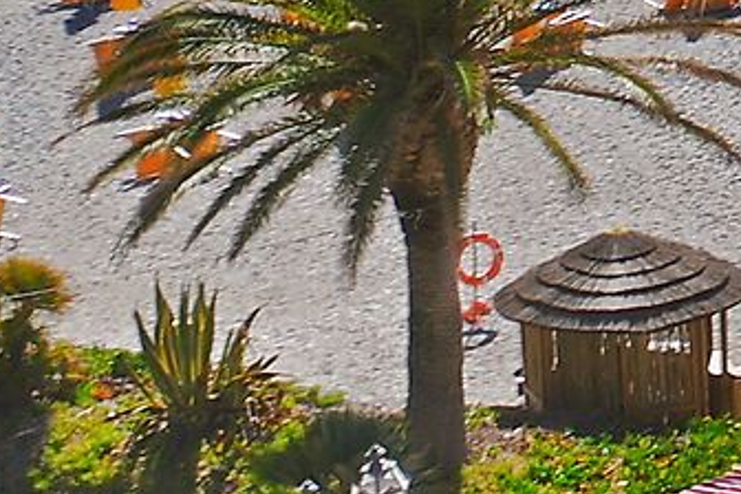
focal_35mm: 257
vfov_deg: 5.1
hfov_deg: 7.7
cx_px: 1381
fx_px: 5290
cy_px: -1008
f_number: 10
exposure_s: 1/1000
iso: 100
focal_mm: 24.38
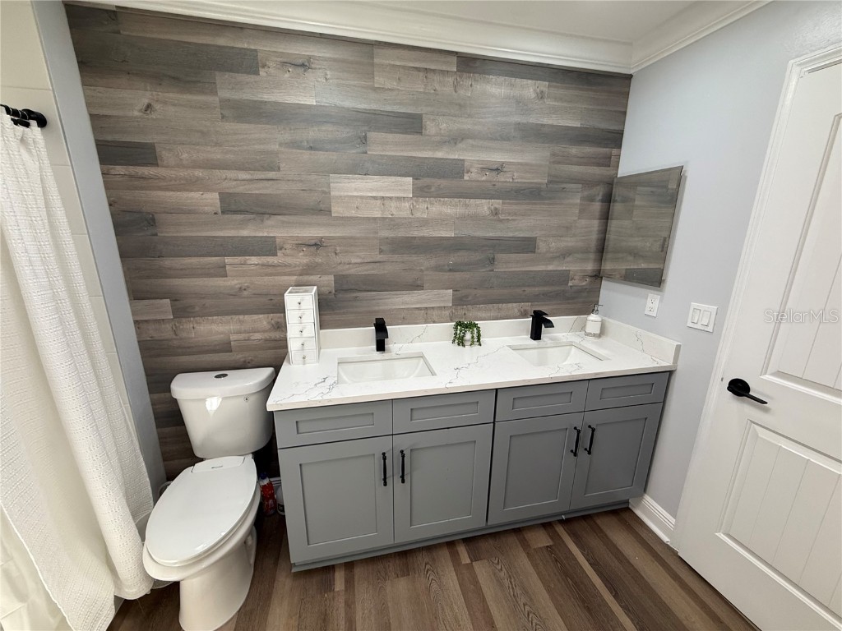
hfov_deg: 102.1
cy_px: 316
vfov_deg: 85.7
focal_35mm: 14
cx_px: 421
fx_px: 341
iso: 80
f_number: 2.2
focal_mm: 2.22
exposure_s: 1/120
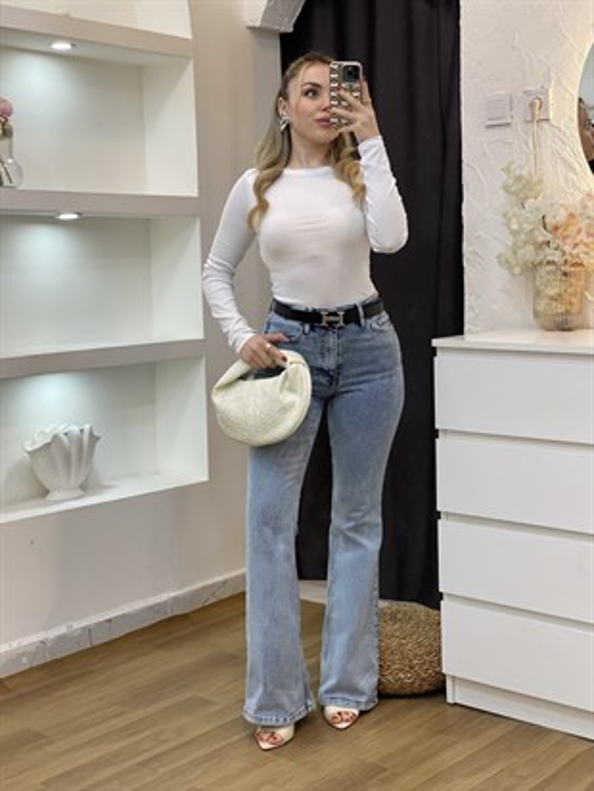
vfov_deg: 36.8
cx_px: 297
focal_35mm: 52
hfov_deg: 28.0
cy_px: 396
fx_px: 1189
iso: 80
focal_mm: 6
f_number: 2
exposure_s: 1/100
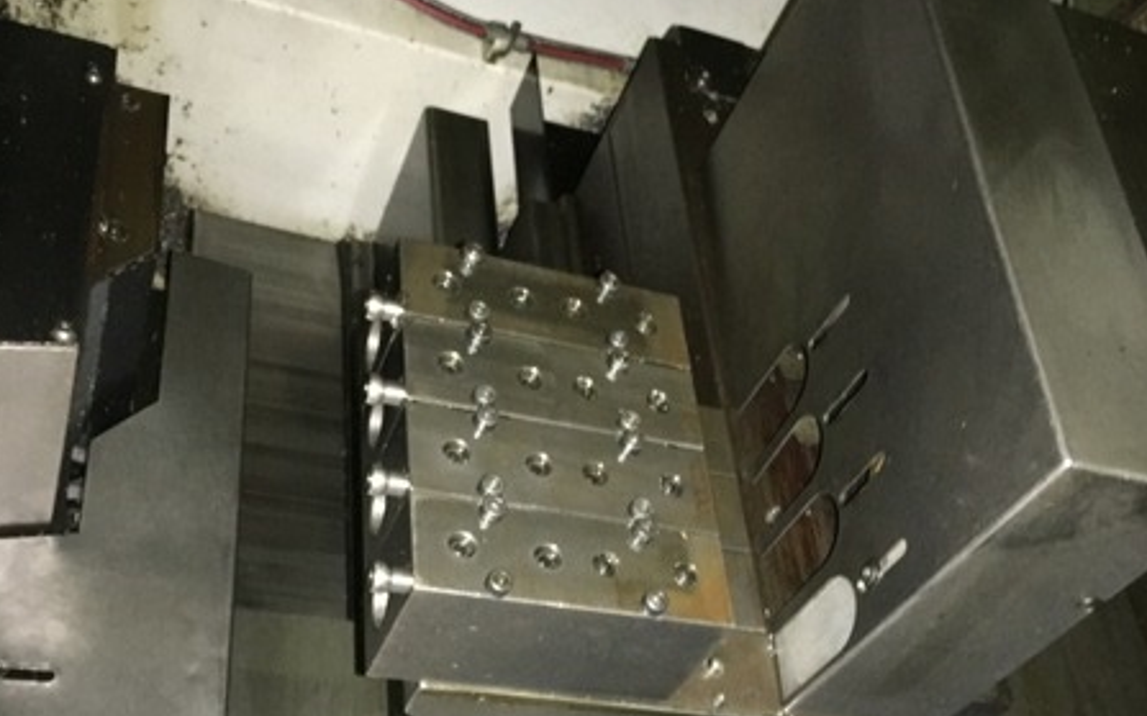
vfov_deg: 28.5
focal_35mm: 44
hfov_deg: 45.3
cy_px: 575
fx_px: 1375
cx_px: 598
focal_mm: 4.15
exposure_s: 1/17
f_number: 2.2
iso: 320
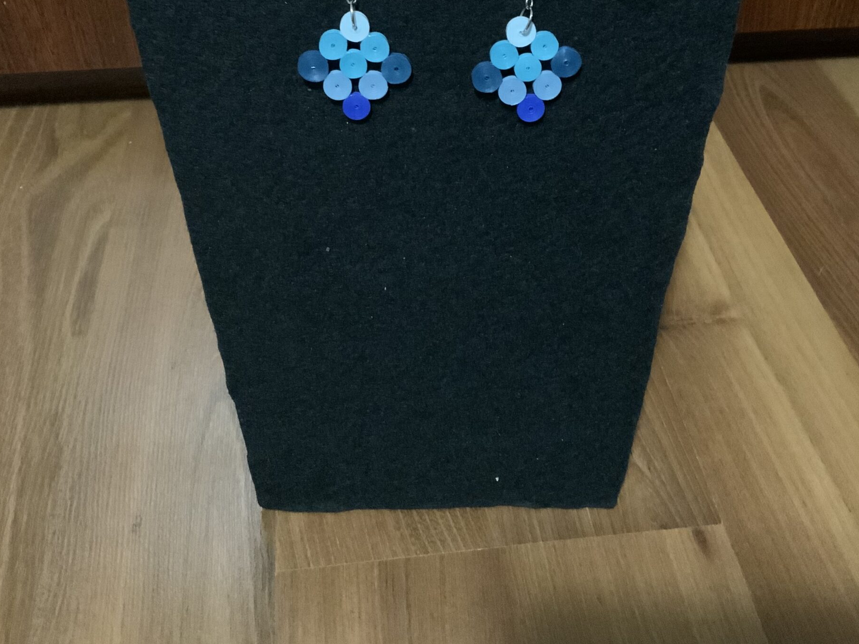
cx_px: 437
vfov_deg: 34.8
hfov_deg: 45.8
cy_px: 215
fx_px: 1017
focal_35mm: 41
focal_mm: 3
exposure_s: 1/18
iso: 640
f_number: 1.8
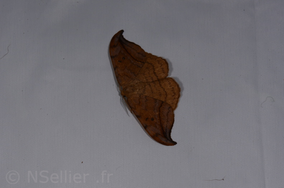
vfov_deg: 10.7
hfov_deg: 16.1
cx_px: 142
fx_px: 1003
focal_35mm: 128
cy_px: 94
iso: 100
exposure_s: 1/60
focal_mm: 85
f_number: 22
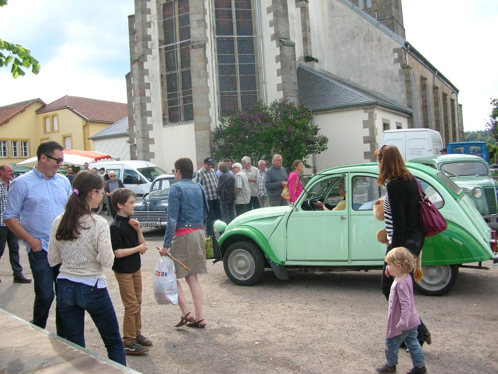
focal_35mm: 35
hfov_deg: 52.6
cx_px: 249
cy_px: 187
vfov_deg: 40.7
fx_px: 504
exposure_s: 1/317
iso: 50
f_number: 2.8
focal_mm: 5.8
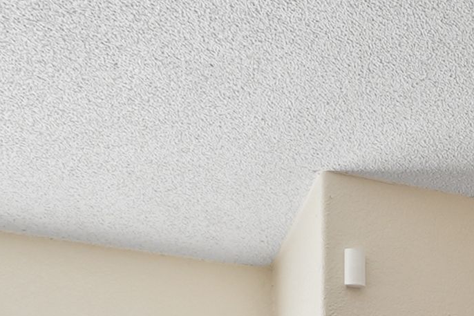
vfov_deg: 12.4
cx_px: 840
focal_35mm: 99
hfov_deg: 17.1
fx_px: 1304
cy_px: 600
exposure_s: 1/15
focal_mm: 16
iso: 100
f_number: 4
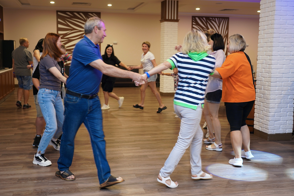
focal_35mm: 41
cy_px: 100
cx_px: 146
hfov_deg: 47.4
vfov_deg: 32.6
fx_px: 335
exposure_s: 1/60
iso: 500
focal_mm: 40
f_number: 2.8
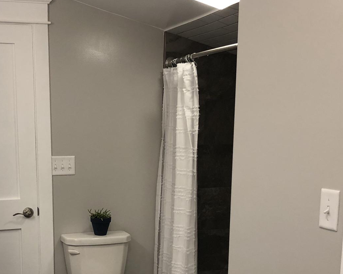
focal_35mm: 53
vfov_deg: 27.9
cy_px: 228
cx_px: 82
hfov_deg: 34.5
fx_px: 538
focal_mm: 4
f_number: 1.8
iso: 32
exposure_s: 1/30
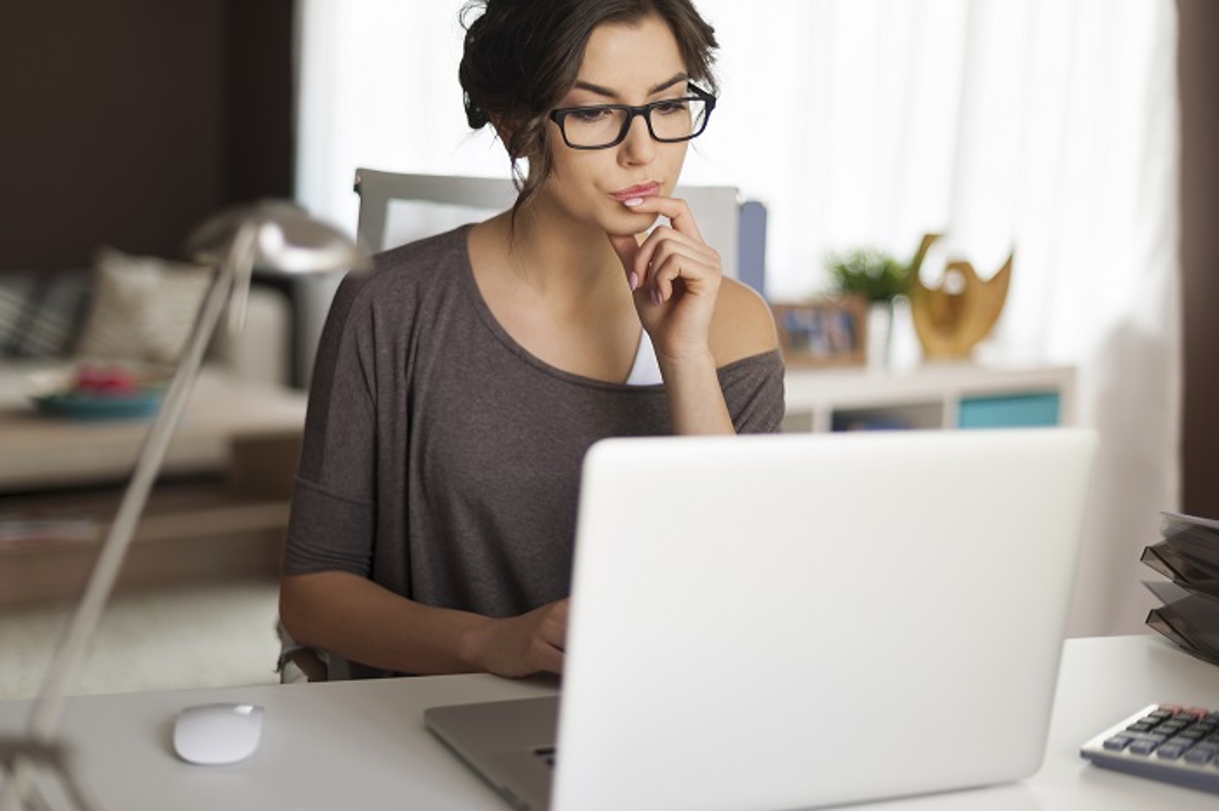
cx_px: 610
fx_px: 1692
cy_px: 406
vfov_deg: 27.0
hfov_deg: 39.6
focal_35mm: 50
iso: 100
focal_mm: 50
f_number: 1.8
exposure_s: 1/80
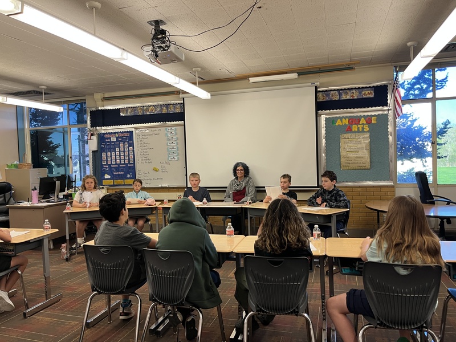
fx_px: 343
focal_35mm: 26
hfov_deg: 67.3
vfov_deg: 53.1
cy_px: 171
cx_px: 228
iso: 125
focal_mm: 5.1
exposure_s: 1/60
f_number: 1.6
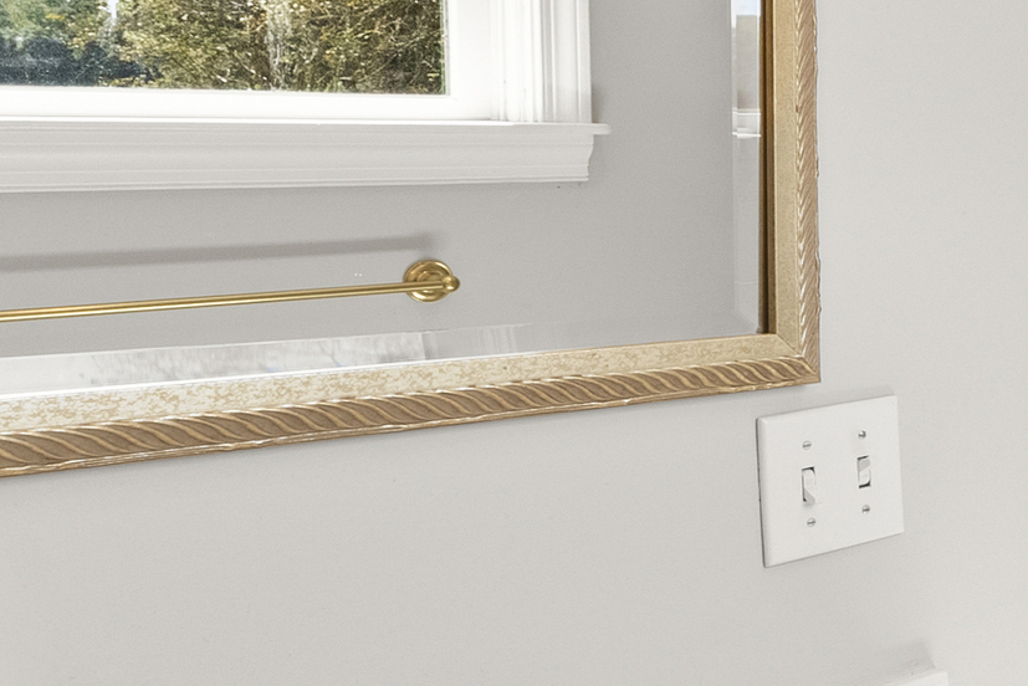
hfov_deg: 24.2
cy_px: 153
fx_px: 1485
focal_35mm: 52
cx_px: 1718
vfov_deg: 25.6
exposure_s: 1/15
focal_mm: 14
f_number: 10
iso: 640
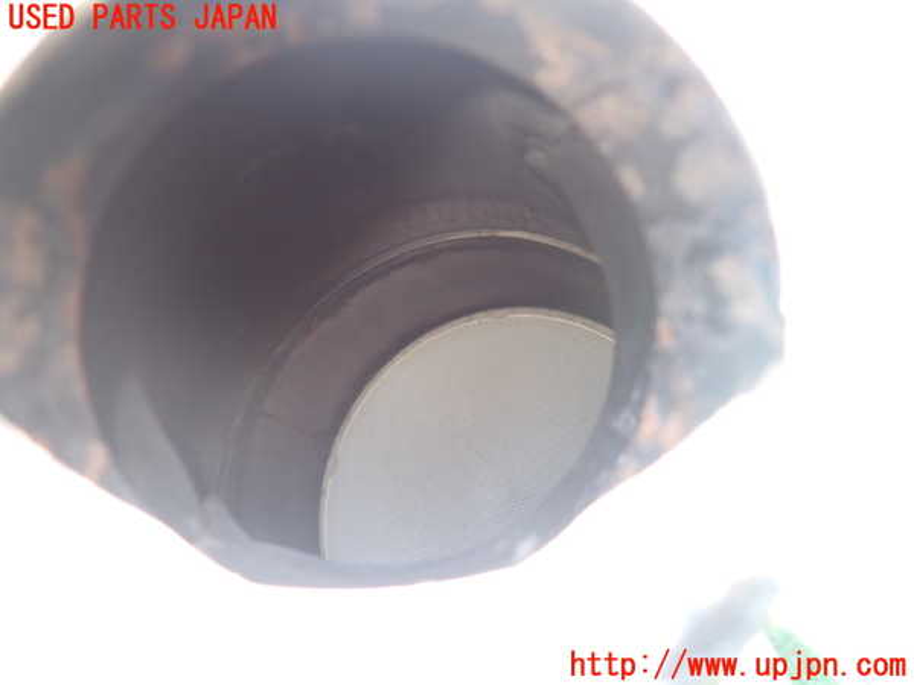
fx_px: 660
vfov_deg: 54.9
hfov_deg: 69.4
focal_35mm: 25
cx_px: 457
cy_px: 342
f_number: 2
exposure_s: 1/30
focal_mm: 4.5
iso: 200
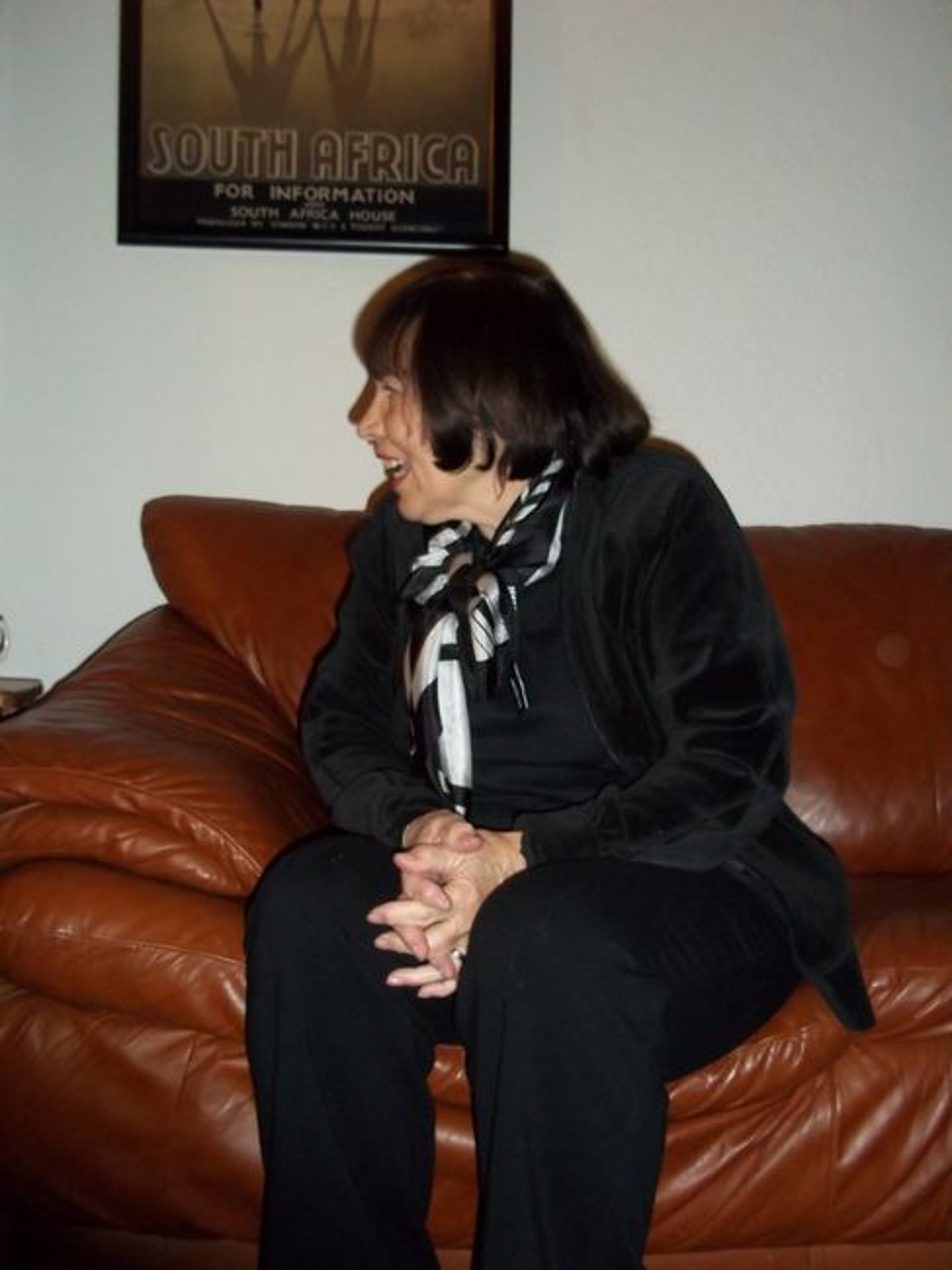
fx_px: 1320
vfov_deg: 51.3
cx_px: 476
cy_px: 635
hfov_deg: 39.7
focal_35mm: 36
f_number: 3.1
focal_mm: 6.5
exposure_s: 1/30
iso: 320
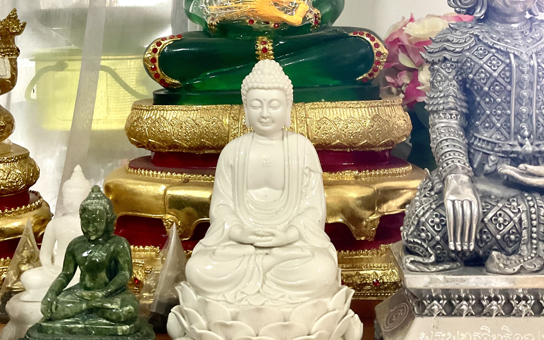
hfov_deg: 47.2
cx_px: 278
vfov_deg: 29.6
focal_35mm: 42
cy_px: 54
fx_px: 623
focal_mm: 3
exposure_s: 1/50
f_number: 1.8
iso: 125
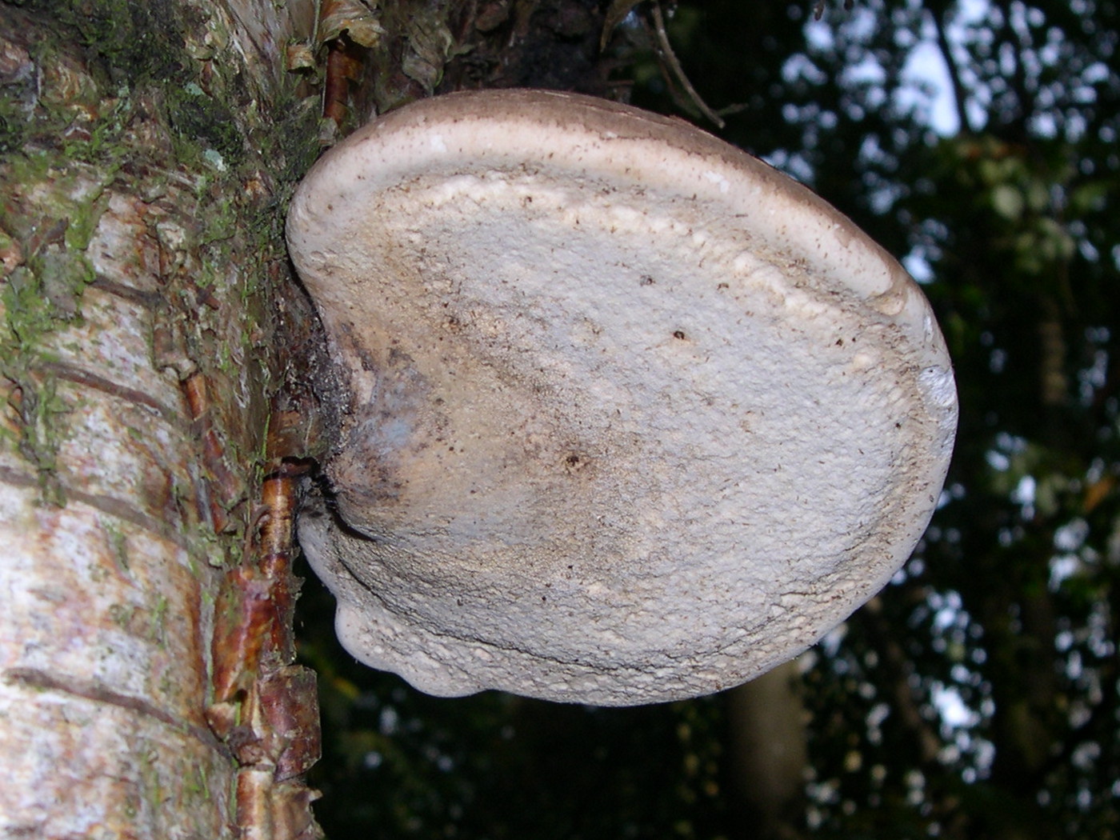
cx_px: 560
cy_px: 420
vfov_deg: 37.7
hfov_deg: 49.0
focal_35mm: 38
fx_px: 1229
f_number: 7.6
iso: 100
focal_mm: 8
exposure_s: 1/60
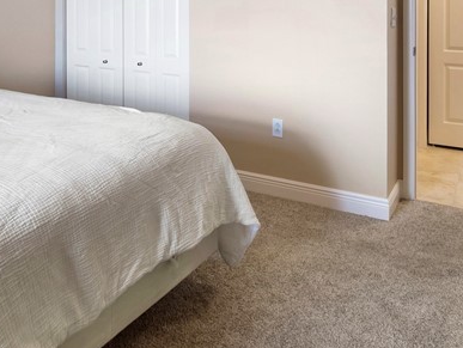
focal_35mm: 37
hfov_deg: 49.3
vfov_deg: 35.5
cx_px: 158
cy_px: 10
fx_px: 495
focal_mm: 7
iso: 200
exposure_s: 1/10
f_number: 7.1
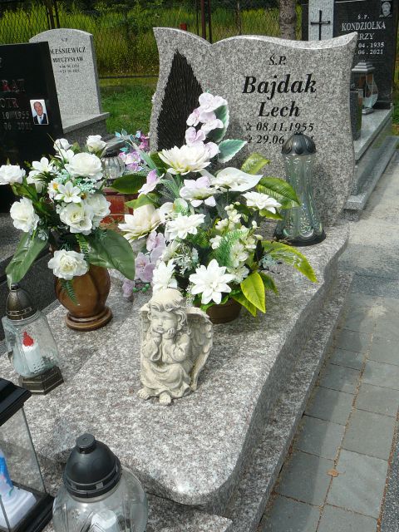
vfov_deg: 52.6
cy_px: 266
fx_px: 538
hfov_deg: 40.7
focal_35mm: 35
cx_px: 200
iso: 80
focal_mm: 5.2
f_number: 5
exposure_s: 1/500
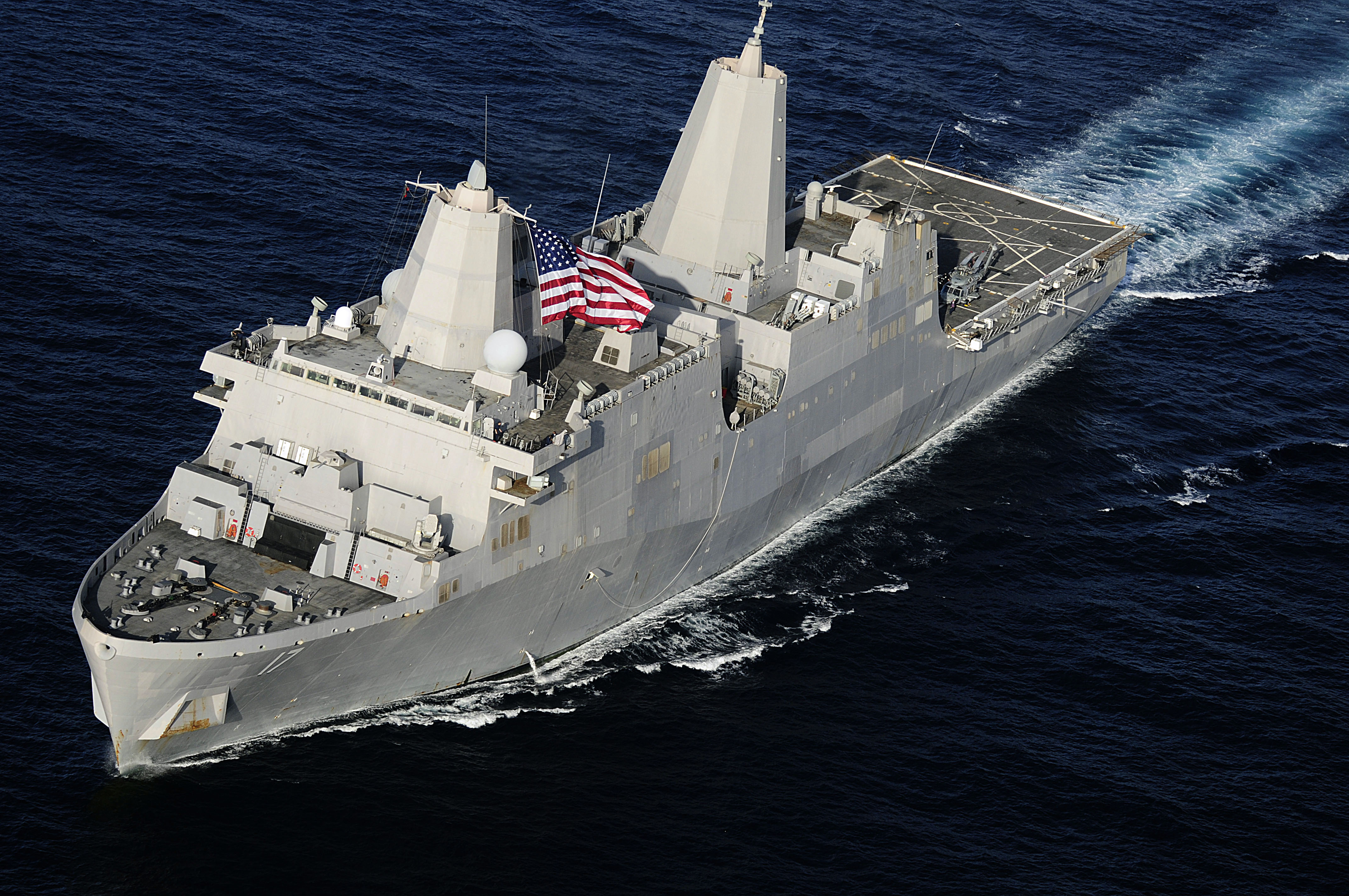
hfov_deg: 17.1
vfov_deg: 11.4
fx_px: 4491
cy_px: 448
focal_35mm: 120
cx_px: 674
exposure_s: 1/400
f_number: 5
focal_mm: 80
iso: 200
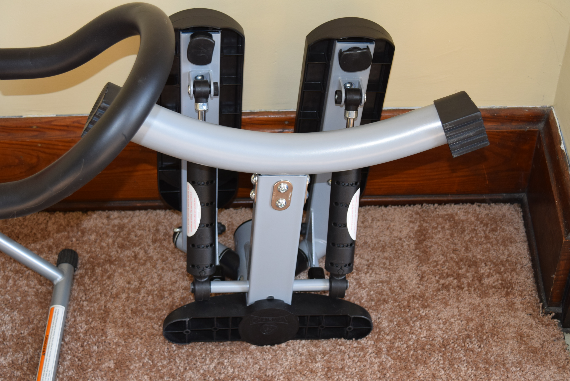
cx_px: 285
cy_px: 190
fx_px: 951
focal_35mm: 60
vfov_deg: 22.7
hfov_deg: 33.4
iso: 720
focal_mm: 40
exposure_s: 1/60
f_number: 5
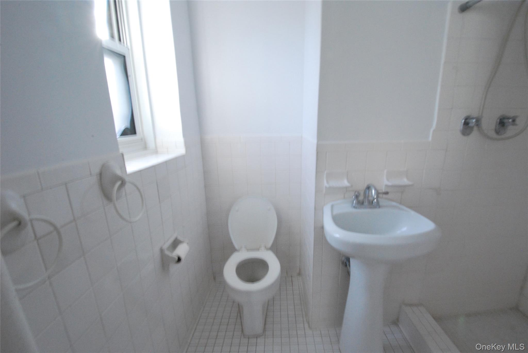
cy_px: 176
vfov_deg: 77.5
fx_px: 220
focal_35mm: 15
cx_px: 264
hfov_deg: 100.3
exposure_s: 1/10
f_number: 22
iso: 1600
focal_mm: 10
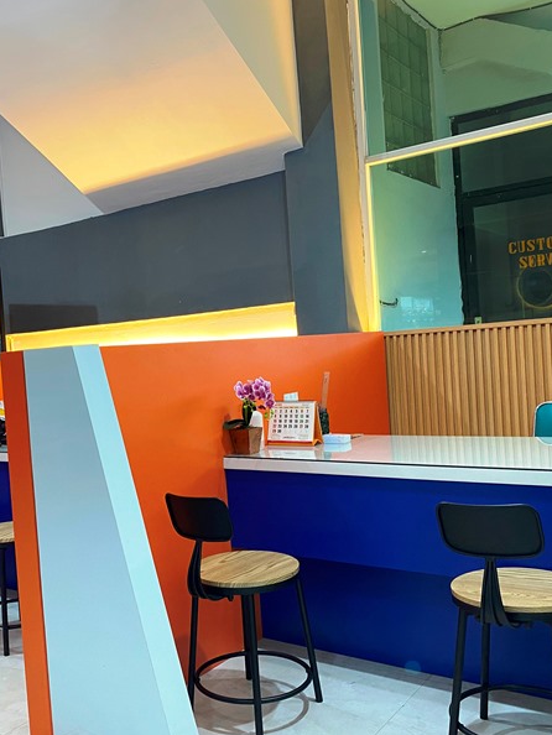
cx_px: 188
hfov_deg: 40.3
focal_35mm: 35
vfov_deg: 52.6
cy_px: 369
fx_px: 744
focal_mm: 4.25
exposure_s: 1/50
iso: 160
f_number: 1.8
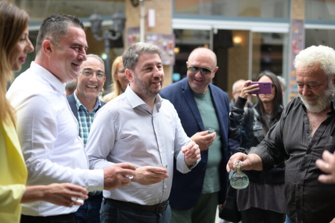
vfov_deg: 27.0
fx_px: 465
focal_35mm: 50
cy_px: 112
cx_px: 168
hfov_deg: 39.6
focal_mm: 50
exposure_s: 1/3200
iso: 640
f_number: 2.5
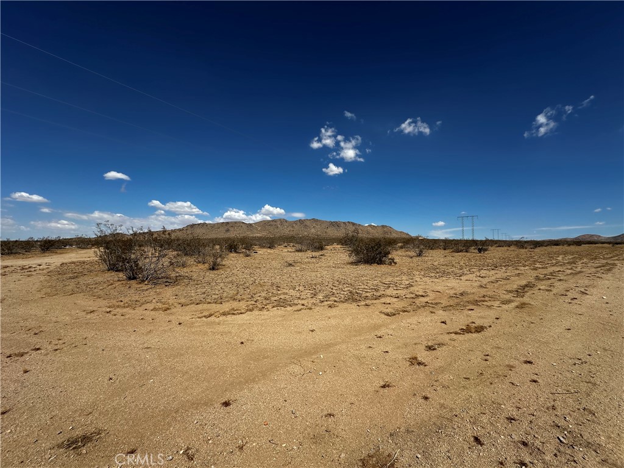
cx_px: 312
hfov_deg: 102.1
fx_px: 252
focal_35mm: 14
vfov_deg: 85.7
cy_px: 234
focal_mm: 2.22
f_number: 2.2
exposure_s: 1/4000
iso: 50
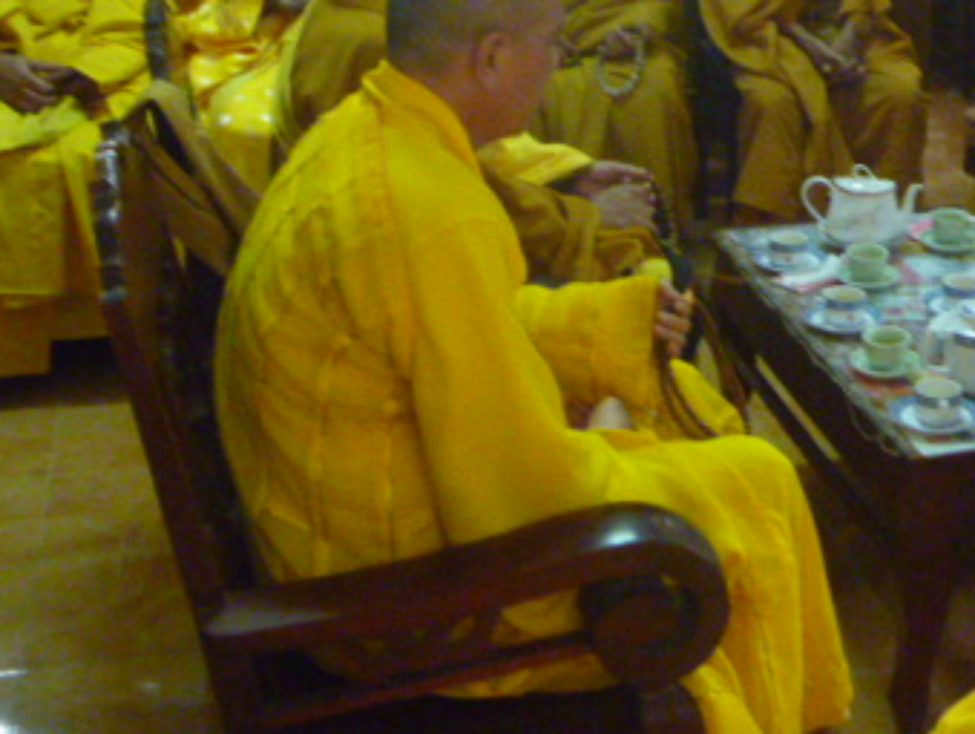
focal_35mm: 66
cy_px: 52
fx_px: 1861
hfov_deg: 28.4
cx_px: 854
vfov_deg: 21.7
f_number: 3.5
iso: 800
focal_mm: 6.3
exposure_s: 1/10
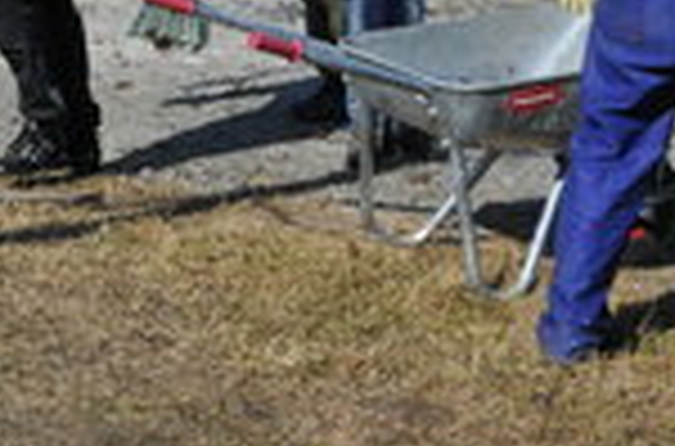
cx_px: 418
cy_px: -243
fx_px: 2430
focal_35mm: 130
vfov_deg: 10.1
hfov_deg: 15.8
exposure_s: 1/1250
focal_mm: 24
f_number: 18
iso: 1600
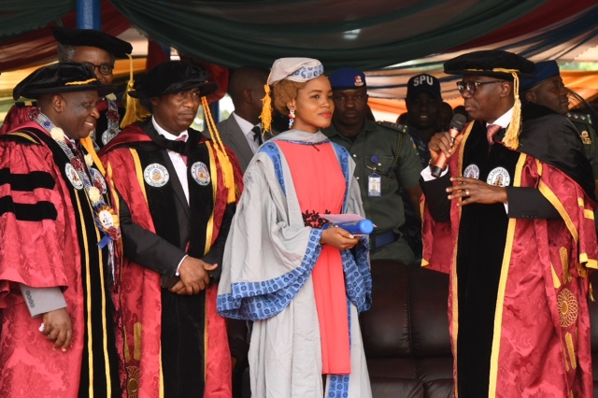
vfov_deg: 8.6
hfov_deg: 12.8
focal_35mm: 160
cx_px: 299
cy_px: 199
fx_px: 2656
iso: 800
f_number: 9
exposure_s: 1/160
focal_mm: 160
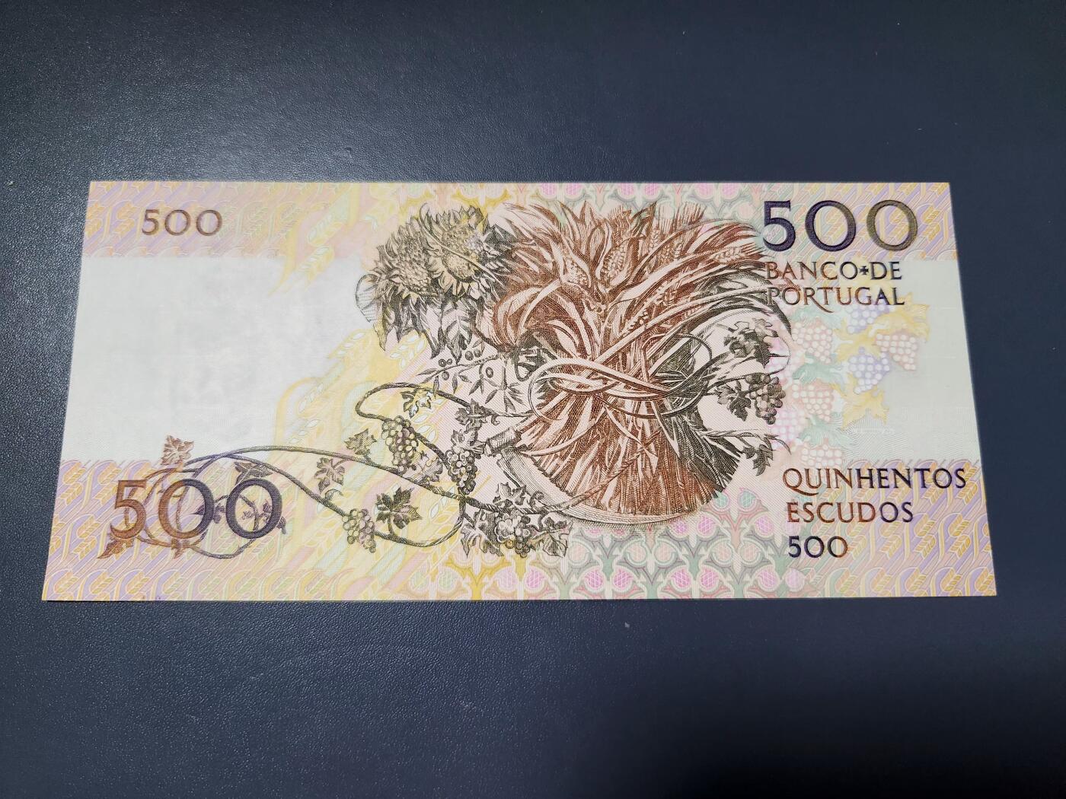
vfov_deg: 58.9
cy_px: 400
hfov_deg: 73.9
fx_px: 708
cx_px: 533
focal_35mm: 23
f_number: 1.8
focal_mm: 5.4
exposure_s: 1/101
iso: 500
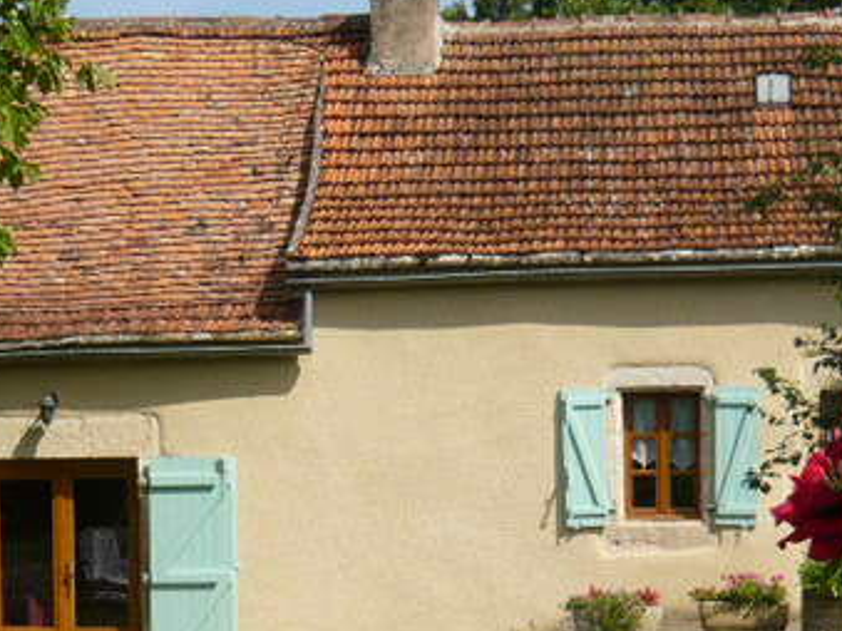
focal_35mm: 85
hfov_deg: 23.0
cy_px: 499
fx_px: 2067
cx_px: 358
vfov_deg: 17.2
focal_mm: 4.9
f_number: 8
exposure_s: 1/200
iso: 100
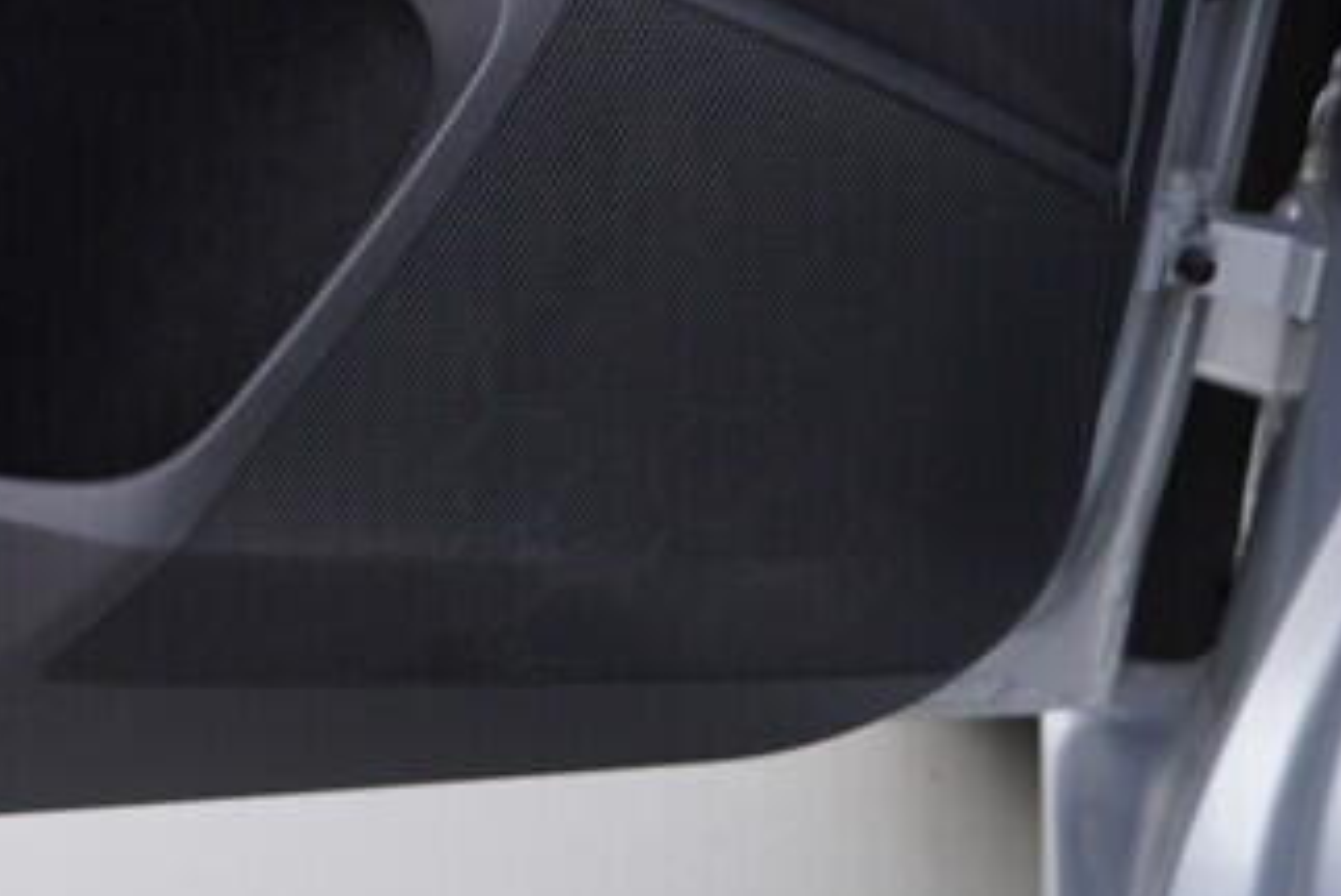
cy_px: -351
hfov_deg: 16.7
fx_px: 4250
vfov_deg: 11.6
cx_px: -498
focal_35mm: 114
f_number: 3.2
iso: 125
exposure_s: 1/60
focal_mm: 24
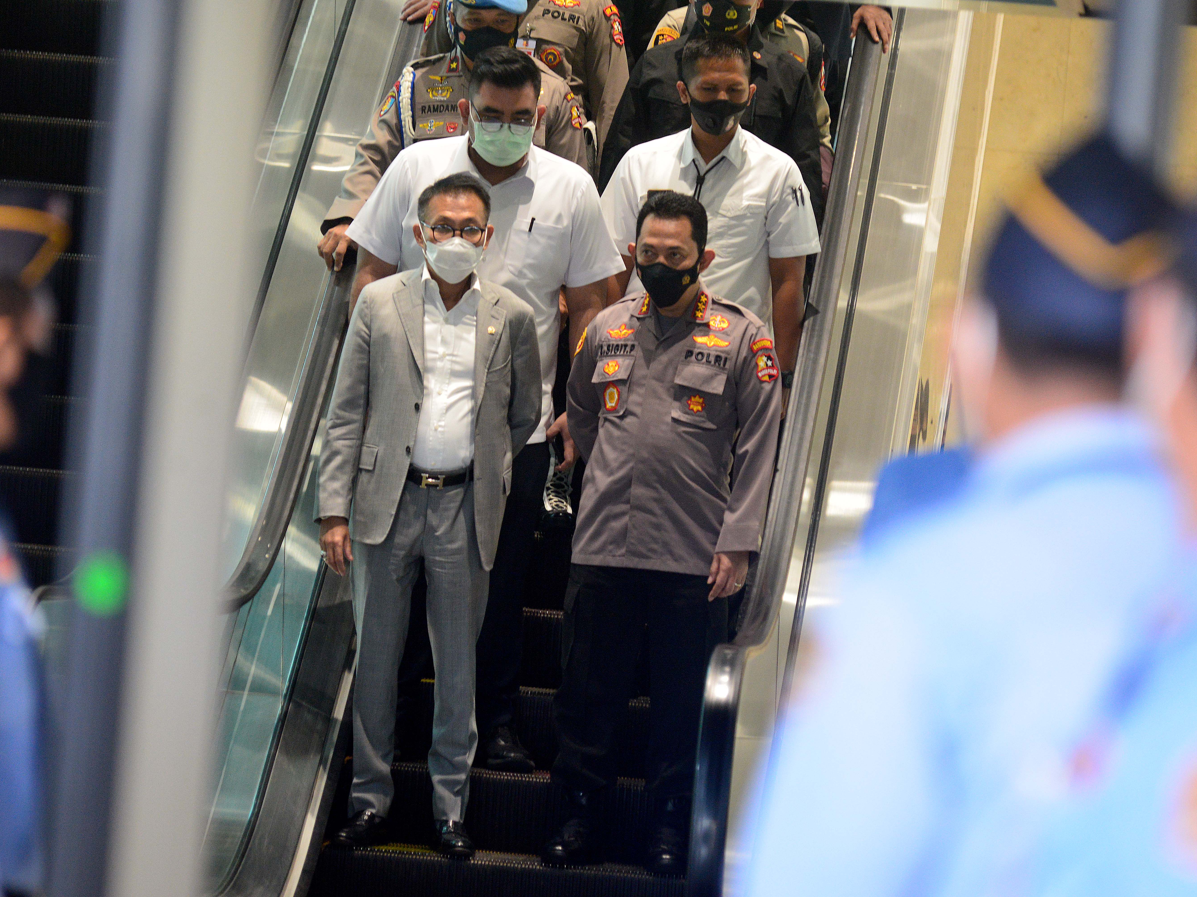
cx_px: 581
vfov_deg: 6.8
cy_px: 450
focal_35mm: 217
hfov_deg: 9.1
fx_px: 7504
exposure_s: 1/160
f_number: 5
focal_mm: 200
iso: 3200
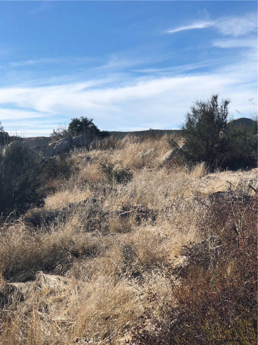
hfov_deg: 25.7
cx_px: 129
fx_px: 566
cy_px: 172
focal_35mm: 57
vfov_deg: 33.8
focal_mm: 6.6
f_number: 2.8
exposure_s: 1/972
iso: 20
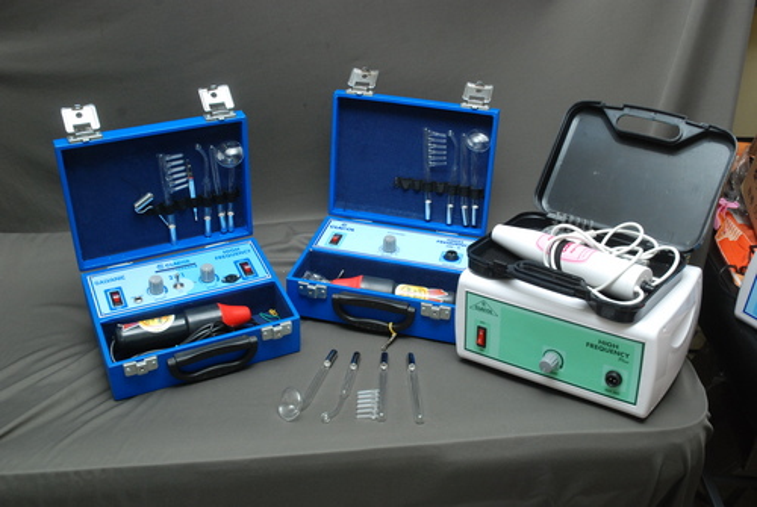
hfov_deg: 44.9
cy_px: 254
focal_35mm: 44
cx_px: 378
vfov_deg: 30.9
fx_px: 916
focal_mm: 29
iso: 640
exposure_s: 1/125
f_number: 9
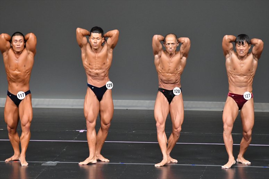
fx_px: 2353
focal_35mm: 315
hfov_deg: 6.5
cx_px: 134
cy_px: 90
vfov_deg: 4.4
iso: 5000
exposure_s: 1/400
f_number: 5.6
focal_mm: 210
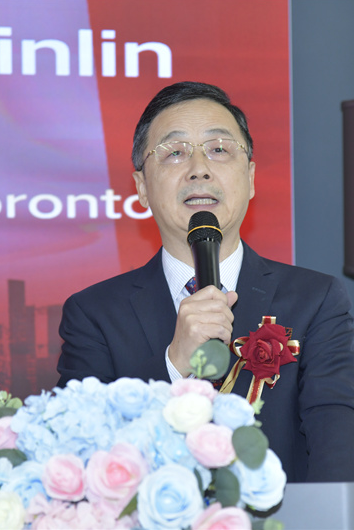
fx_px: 2666
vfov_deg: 11.4
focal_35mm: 181
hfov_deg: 7.6
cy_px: 264
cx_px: 178
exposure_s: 1/160
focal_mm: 120
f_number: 4
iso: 1000
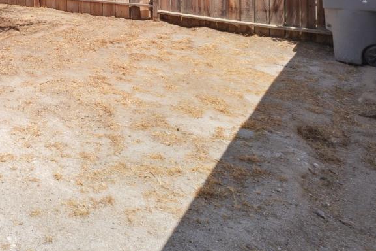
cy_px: -55
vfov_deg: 29.2
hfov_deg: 42.0
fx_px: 407
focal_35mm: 39
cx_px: -12
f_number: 8
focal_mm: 10
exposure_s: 1/400
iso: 100
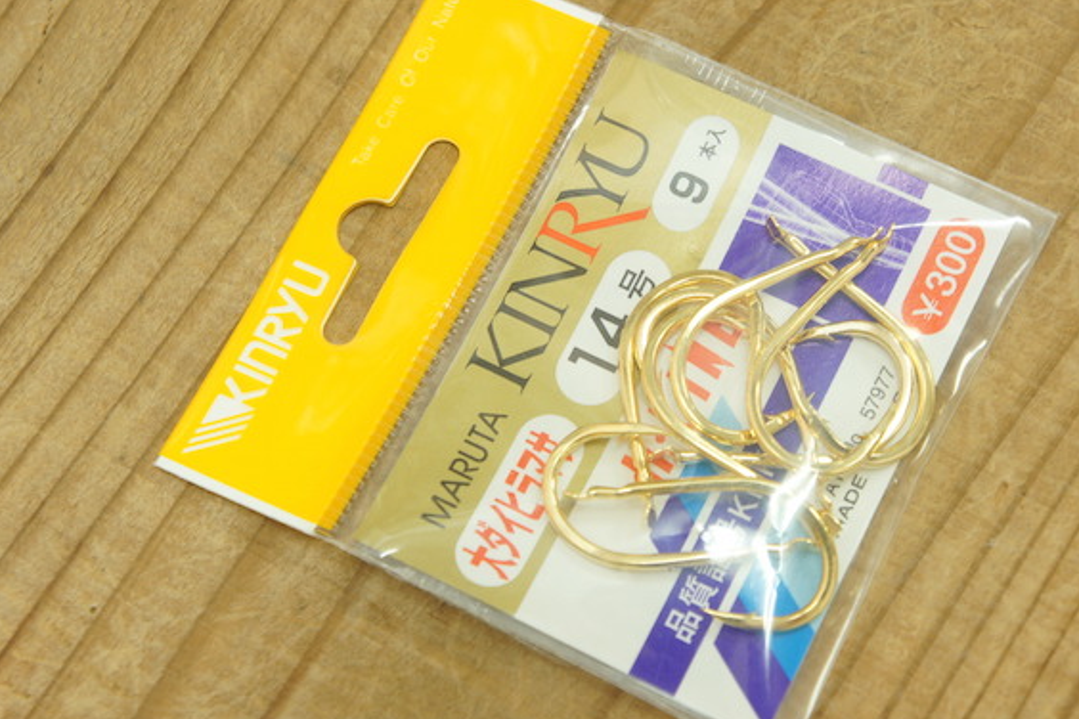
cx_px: 559
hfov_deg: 24.0
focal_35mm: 85
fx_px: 2533
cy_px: 374
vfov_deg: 16.2
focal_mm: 53
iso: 400
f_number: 6.3
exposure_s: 1/10
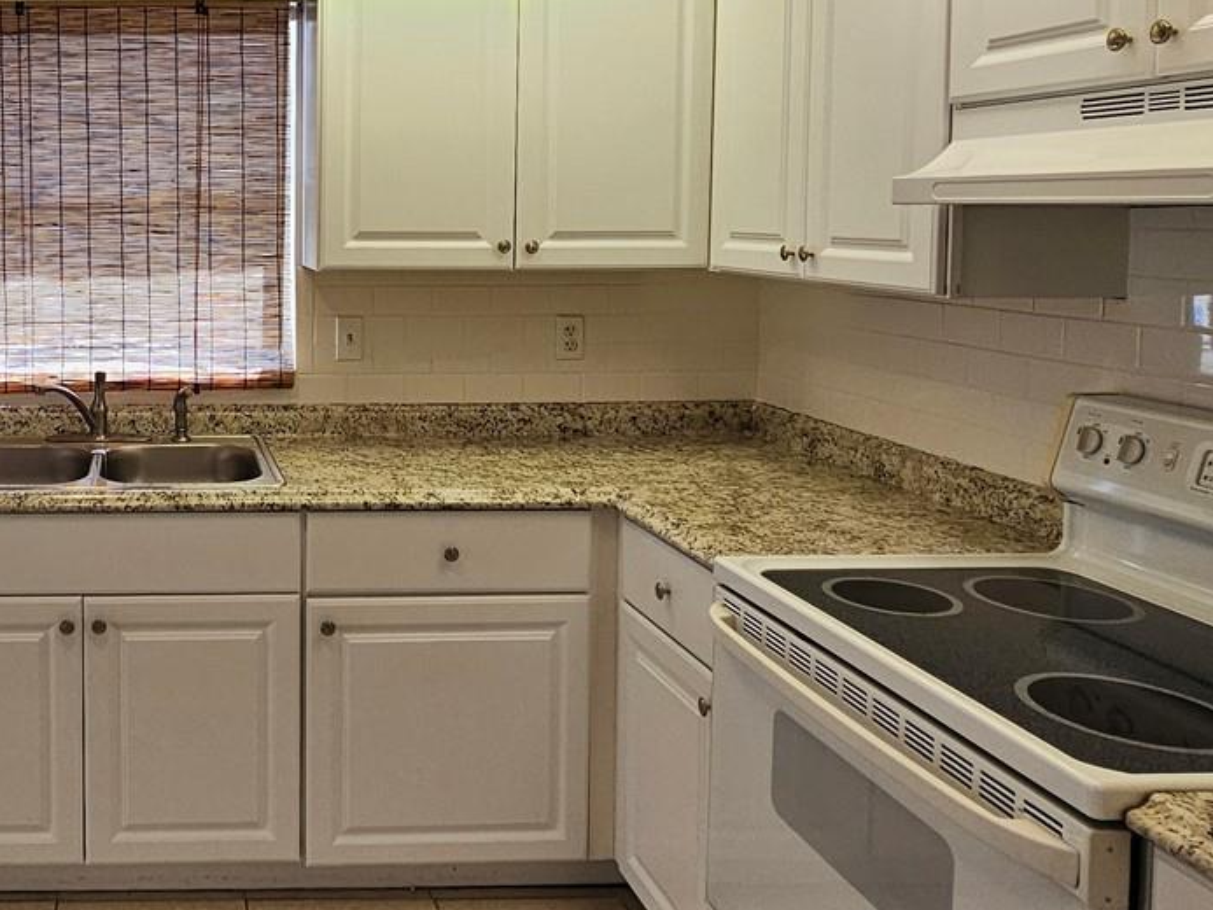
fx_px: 1051
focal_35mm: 30
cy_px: 252
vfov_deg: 45.5
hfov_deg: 54.2
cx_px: 179
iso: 100
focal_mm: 2.2
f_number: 2.2
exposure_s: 1/120
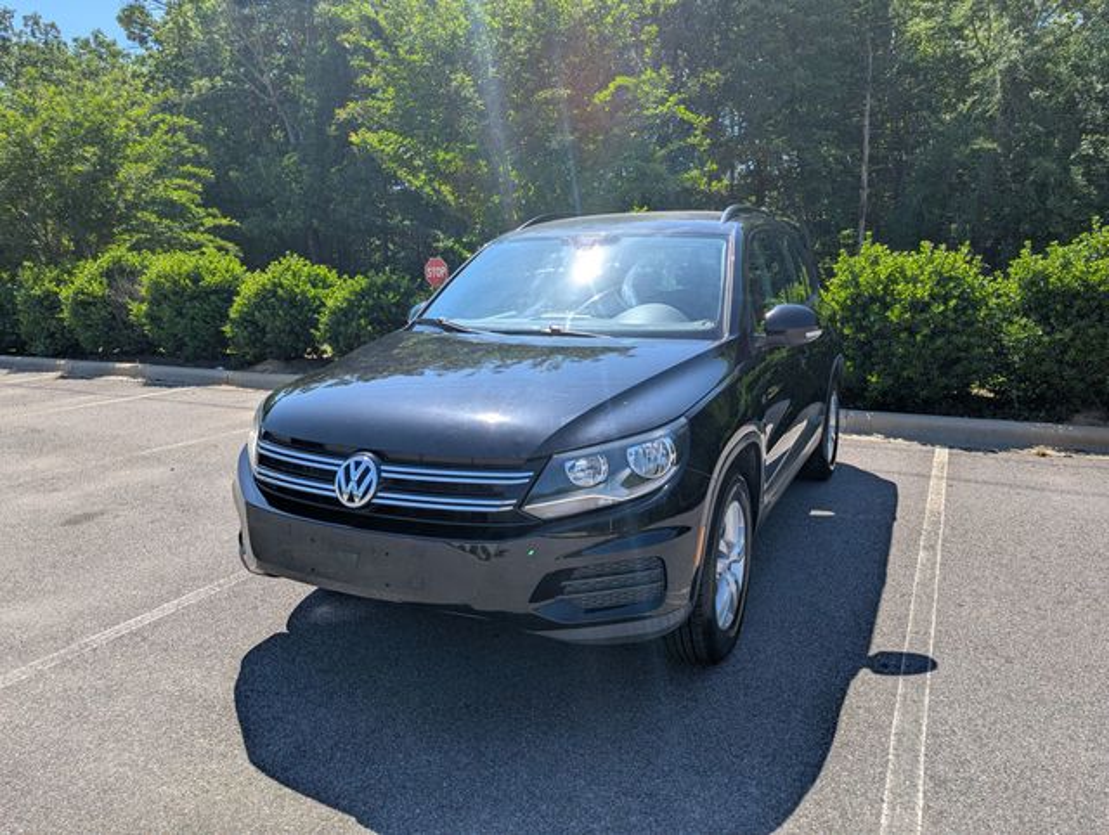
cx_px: 554
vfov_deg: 56.9
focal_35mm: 24
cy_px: 418
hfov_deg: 71.5
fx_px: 770
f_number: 1.85
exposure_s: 1/1433
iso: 42
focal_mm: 6.81
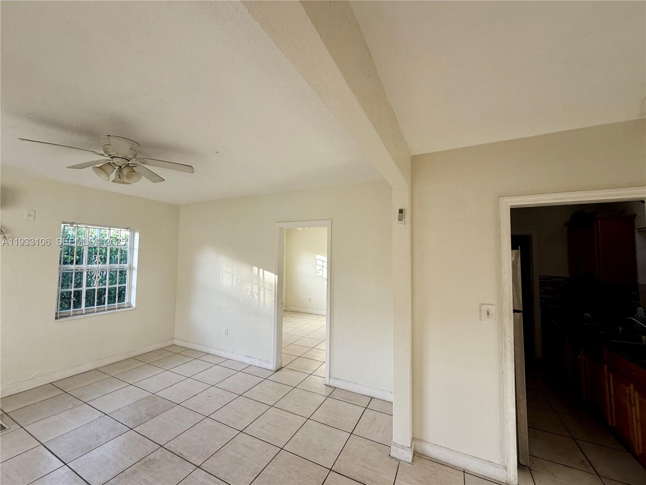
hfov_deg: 102.1
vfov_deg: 85.7
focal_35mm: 14
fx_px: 261
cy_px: 242
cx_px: 323
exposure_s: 1/121
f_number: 2.2
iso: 100
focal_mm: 2.22
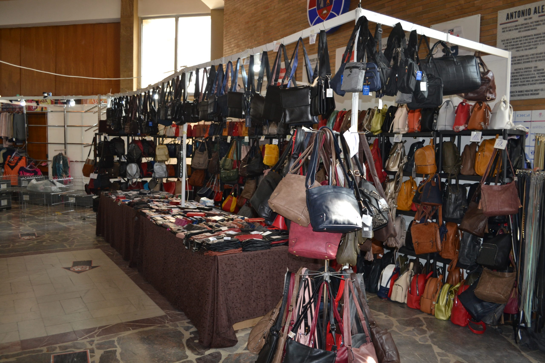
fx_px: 409
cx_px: 272
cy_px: 182
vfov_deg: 47.9
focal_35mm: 27
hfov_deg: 67.4
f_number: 4
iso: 400
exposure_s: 1/100
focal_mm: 18
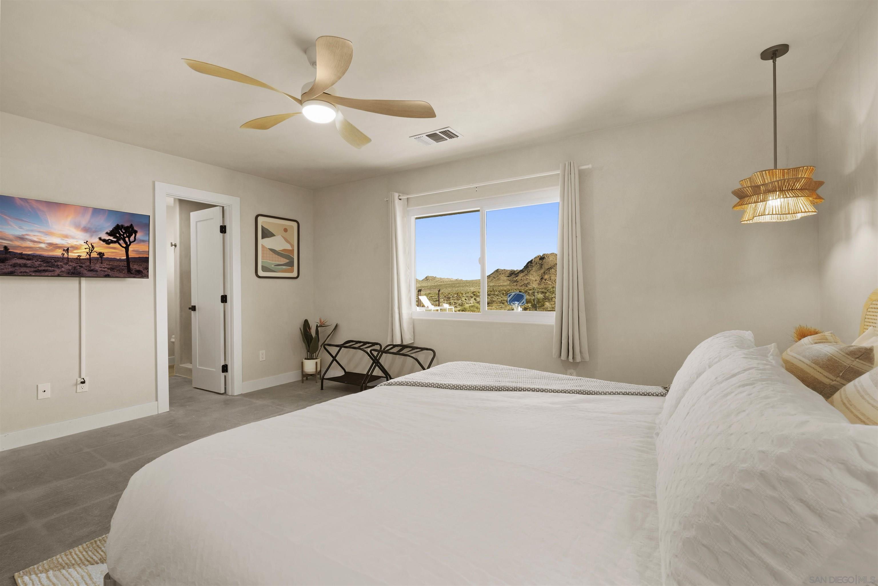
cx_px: 439
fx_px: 390
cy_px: 293
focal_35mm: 16
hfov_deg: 96.7
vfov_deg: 73.8
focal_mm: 16
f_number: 11
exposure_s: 1/25
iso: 400
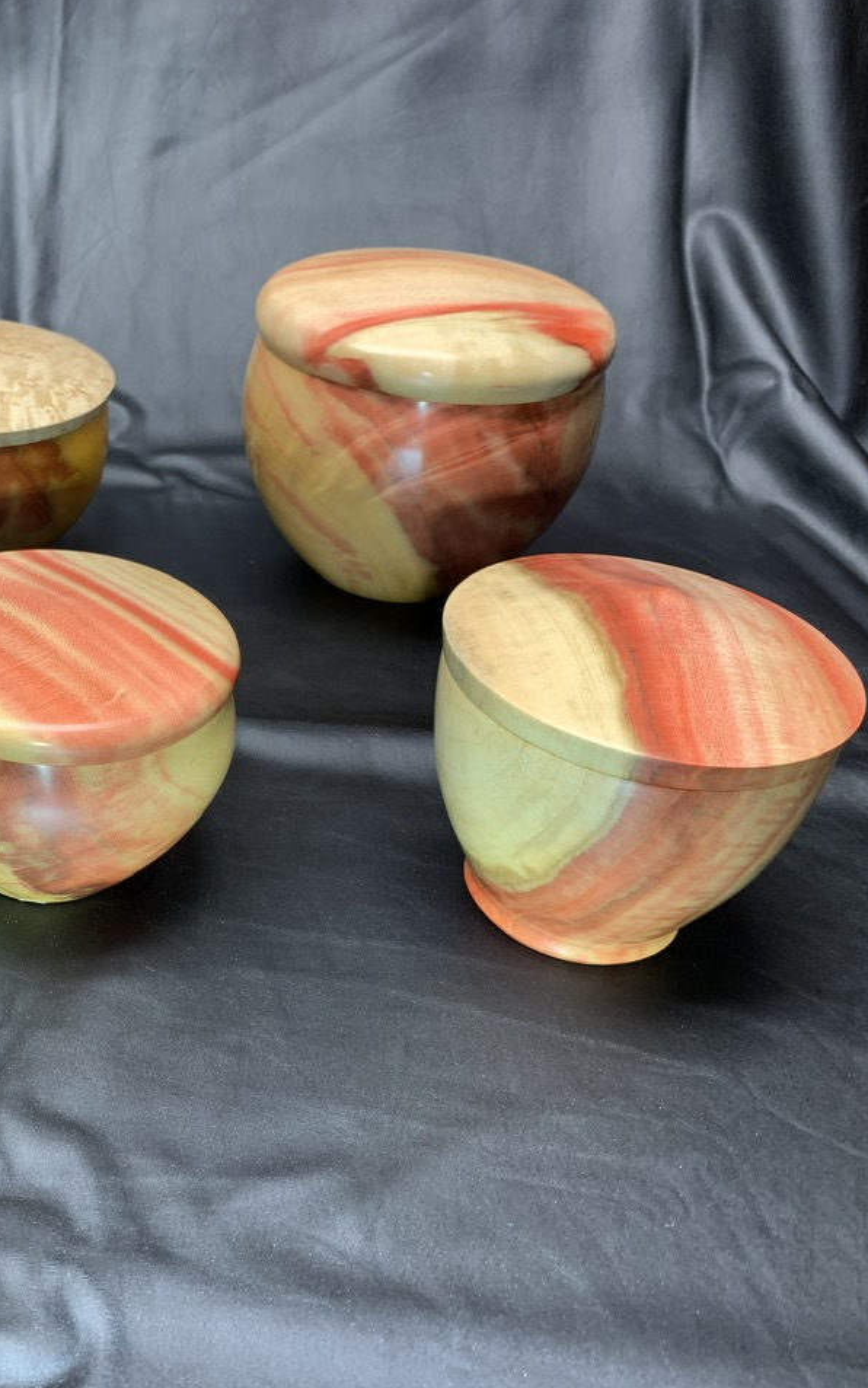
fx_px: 1400
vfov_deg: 52.7
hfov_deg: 32.0
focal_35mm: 37
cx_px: 17
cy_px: 690
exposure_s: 1/120
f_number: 1.8
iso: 64
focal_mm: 4.25
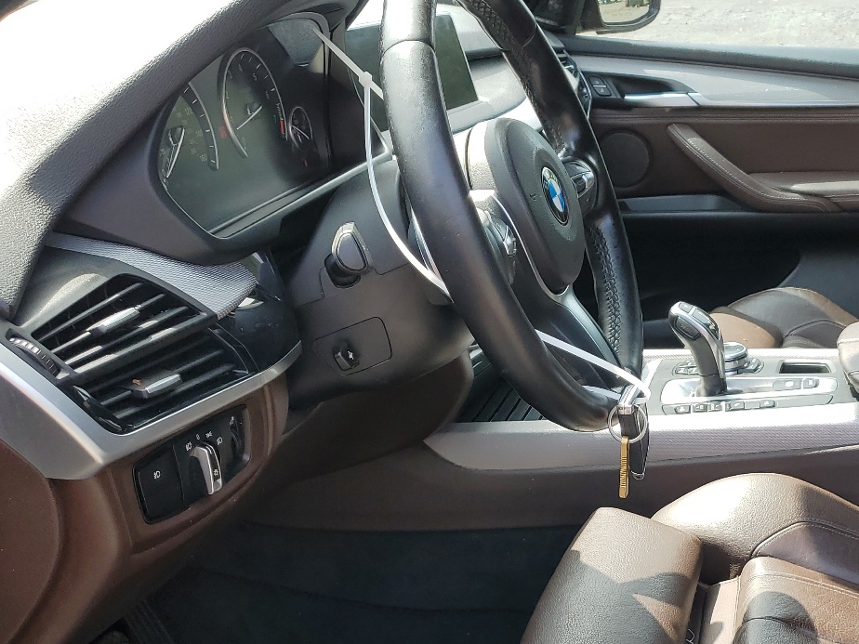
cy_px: 485
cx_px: 615
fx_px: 1117
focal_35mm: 45
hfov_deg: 41.2
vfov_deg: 31.6
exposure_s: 1/500
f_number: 1.5
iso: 50
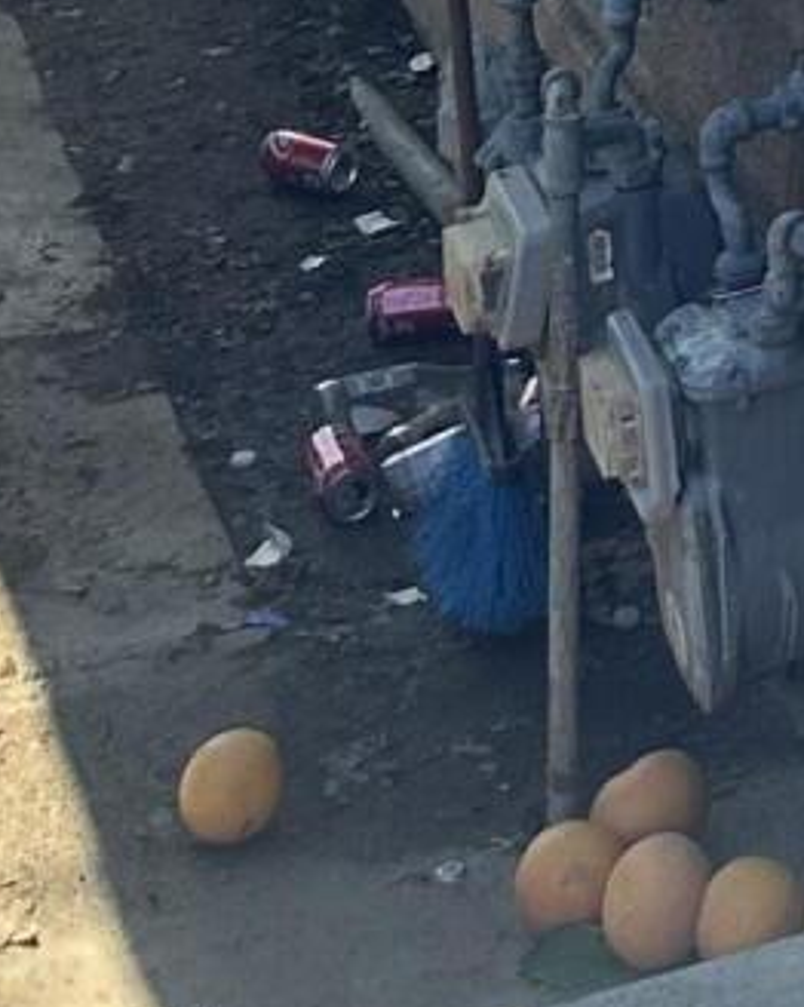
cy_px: -1649
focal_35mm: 143
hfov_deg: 9.9
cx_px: 1663
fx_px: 4257
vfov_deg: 10.8
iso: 80
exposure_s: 1/1083
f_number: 1.78
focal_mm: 6.86
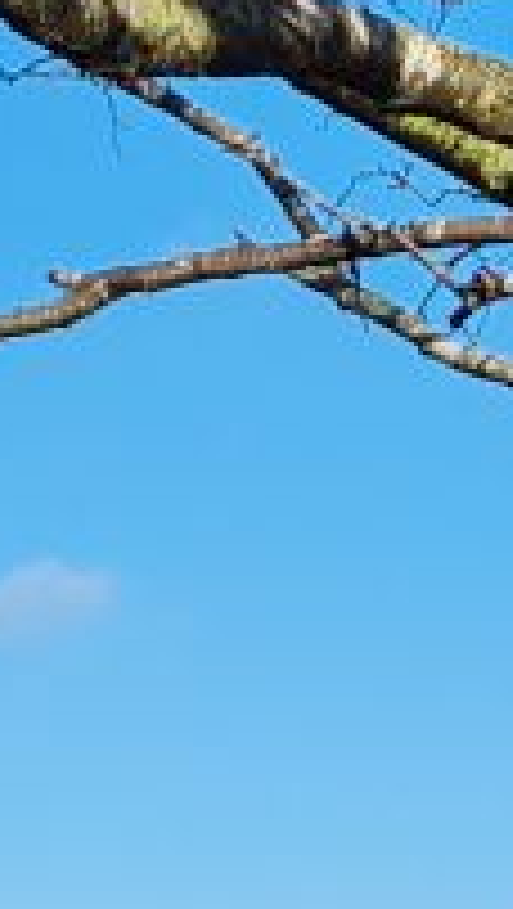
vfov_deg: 14.5
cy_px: 1559
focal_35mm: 133
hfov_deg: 8.7
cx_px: 963
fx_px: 3208
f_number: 1.8
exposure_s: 1/2681
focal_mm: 5.4
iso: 50
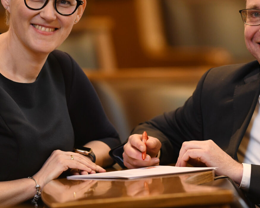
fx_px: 3963
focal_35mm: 515
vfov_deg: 3.0
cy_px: 74
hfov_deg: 3.8
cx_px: 171
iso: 1600
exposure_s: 1/125
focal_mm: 300
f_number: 4
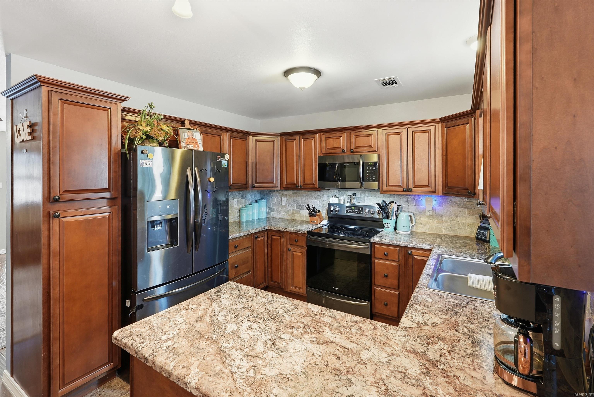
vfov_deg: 73.8
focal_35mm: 16
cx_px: 297
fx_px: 264
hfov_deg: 96.7
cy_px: 198
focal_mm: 16
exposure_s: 1/6
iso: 250
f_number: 9
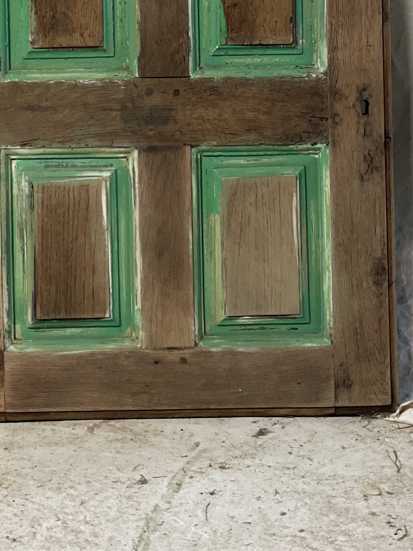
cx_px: 125
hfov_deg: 14.3
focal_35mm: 103
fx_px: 1639
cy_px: 75
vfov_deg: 18.8
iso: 200
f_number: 2
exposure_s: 1/33
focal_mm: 6
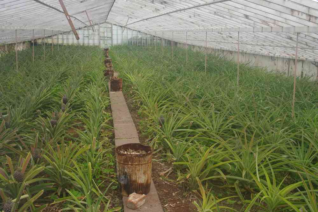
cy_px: 106
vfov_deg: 34.2
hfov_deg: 49.6
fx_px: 344
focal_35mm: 39
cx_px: 159
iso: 200
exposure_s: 1/50
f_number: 9
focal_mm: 26
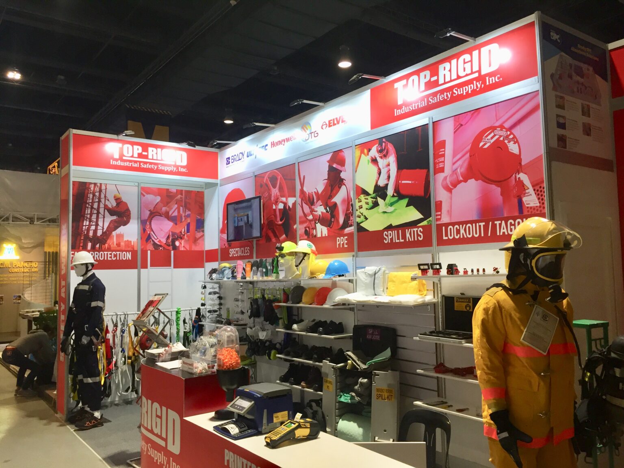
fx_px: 523
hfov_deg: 61.7
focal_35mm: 29
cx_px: 312
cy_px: 234
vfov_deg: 48.2
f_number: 2.2
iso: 32
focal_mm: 4.15
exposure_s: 1/33
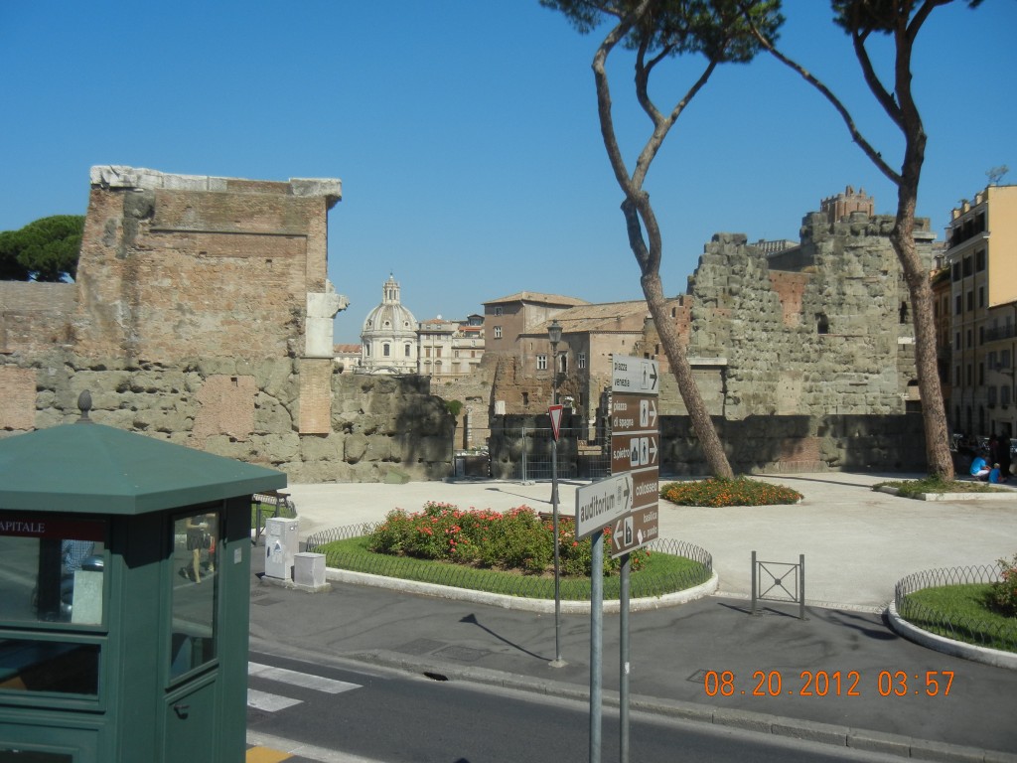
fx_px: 999
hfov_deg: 54.0
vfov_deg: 41.8
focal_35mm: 34
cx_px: 508
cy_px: 382
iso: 160
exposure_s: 1/505
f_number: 7.2
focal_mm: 6.2
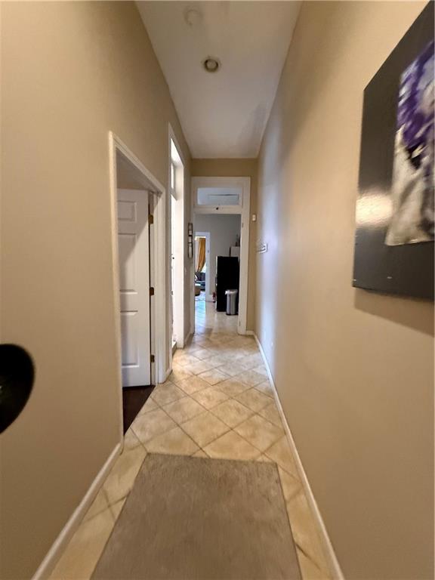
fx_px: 235
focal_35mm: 14
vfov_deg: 102.1
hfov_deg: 85.7
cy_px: 290
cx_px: 218
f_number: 2.2
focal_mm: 2.22
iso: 800
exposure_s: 1/60
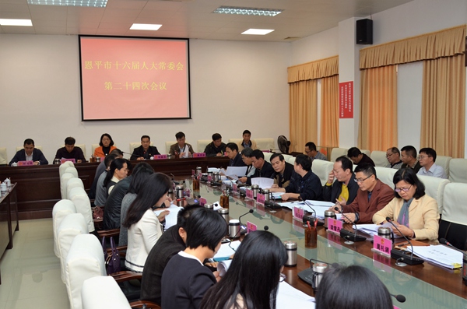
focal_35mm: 36
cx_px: 234
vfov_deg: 36.7
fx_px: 466
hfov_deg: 53.2
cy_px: 154
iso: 320
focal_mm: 24
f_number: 5.6
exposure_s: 1/60
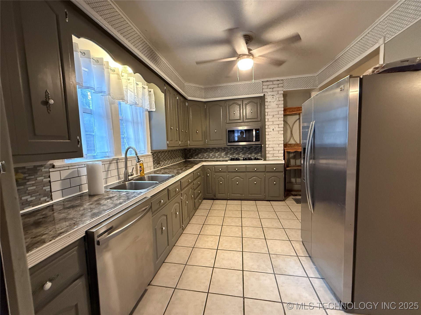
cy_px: 158
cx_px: 210
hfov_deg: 102.1
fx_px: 170
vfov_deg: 85.7
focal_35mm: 14
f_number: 2.2
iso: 800
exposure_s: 1/60
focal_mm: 2.22
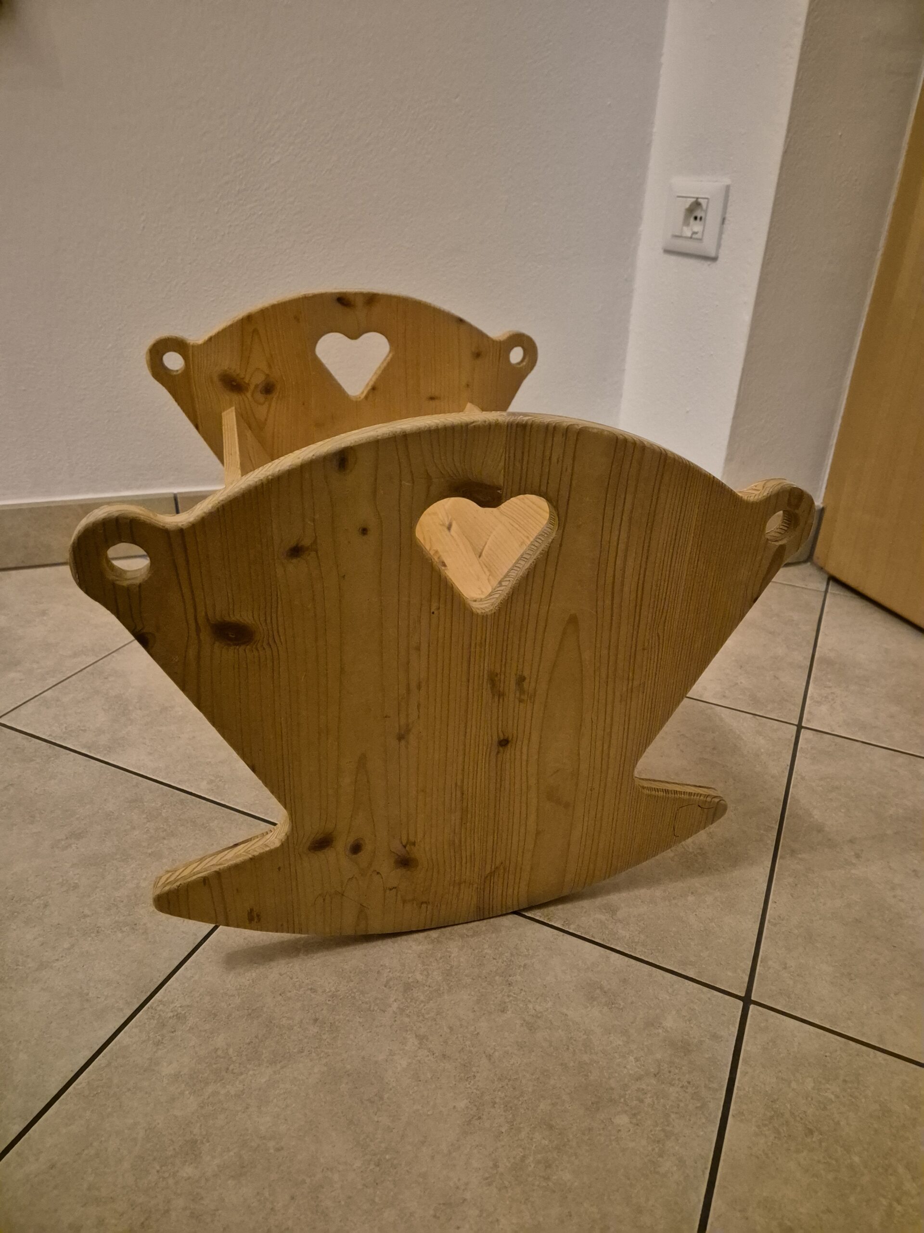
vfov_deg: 73.9
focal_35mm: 23
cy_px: 616
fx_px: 819
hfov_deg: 58.9
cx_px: 462
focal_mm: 5.4
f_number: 1.8
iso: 2500
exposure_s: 1/100
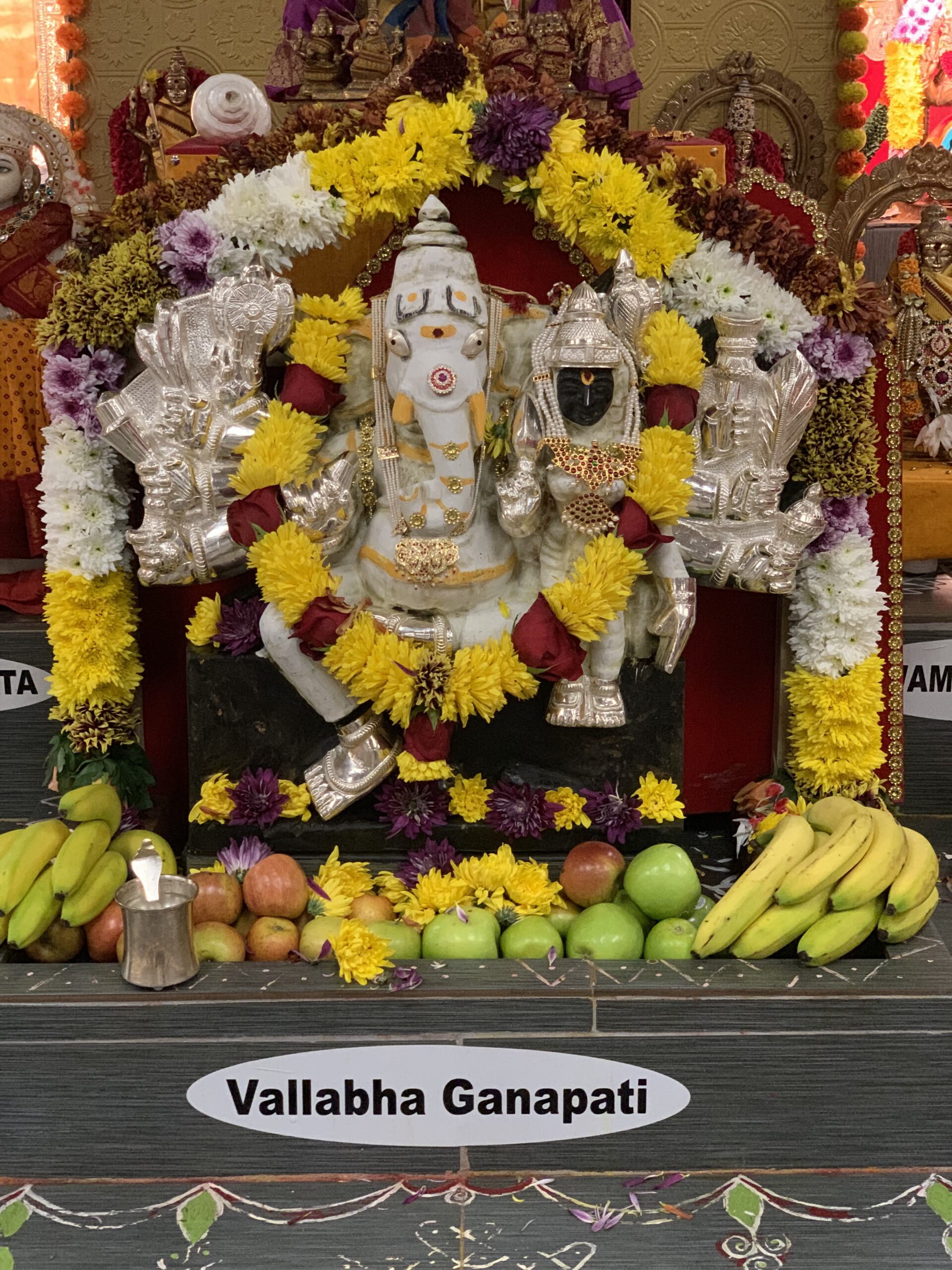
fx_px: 1907
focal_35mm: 52
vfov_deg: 36.8
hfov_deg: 28.0
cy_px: 635
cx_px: 476
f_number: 2.4
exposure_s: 1/60
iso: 500
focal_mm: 6
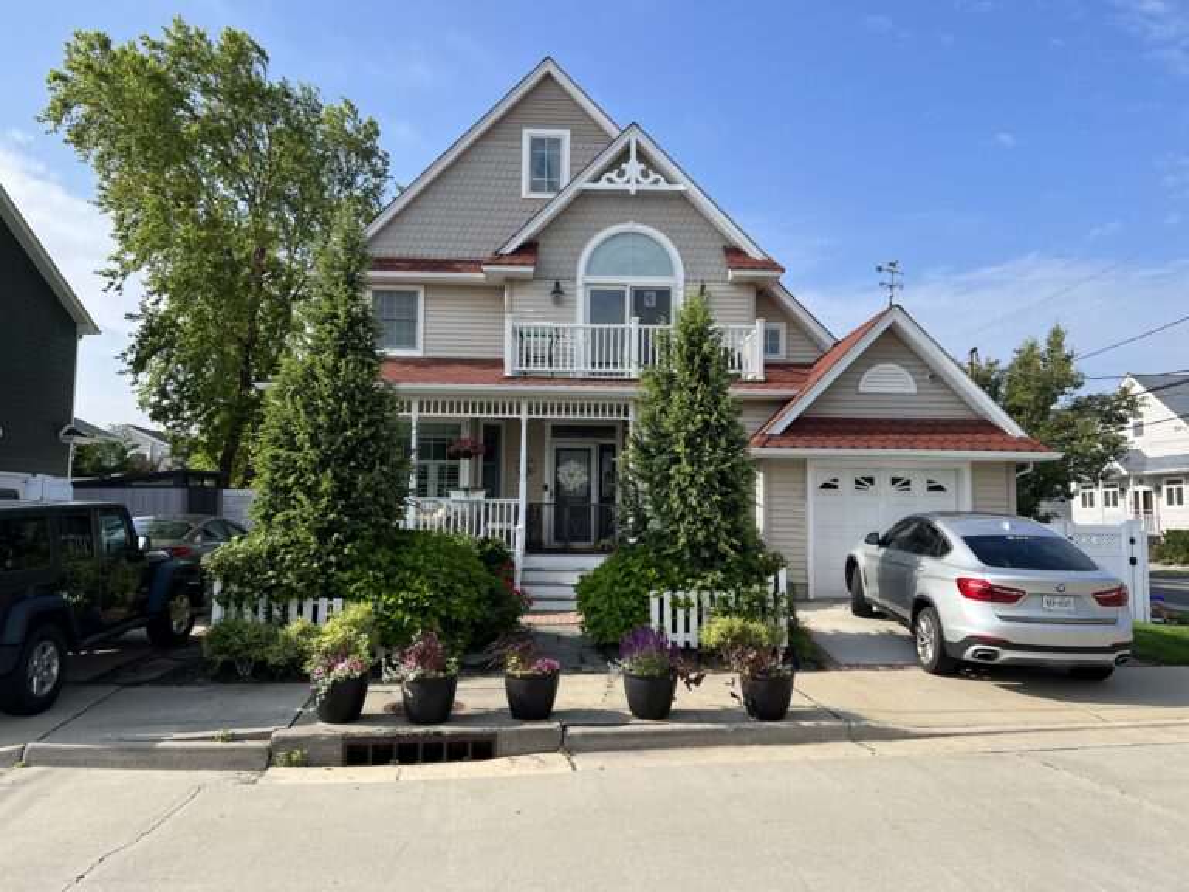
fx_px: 893
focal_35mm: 26
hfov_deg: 67.3
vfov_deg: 53.1
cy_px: 446
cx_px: 594
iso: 50
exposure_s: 1/2994
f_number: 1.5
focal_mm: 5.7
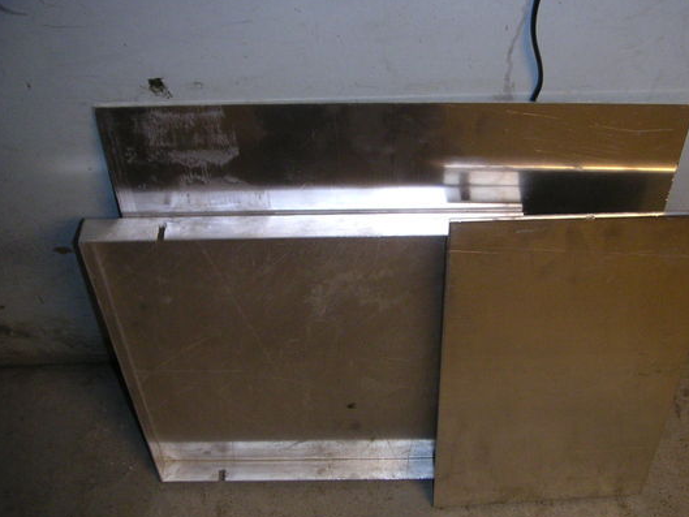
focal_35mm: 46
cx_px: 409
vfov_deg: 31.5
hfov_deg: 41.1
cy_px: 306
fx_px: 916
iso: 160
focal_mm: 6
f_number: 2.8
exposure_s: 1/45
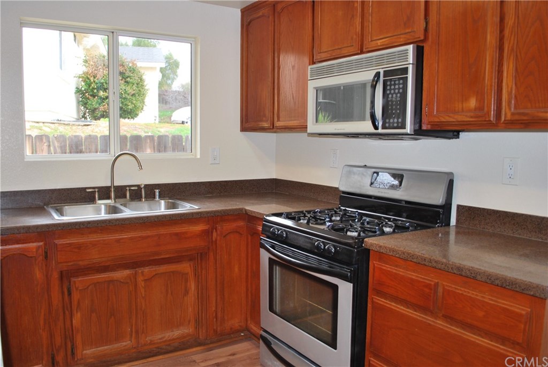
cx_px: 274
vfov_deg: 48.0
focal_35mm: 27
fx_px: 411
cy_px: 184
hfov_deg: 67.3
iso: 200
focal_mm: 18
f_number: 3.5
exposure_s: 1/60
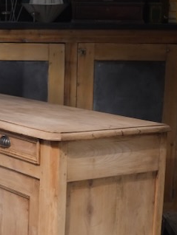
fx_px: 654
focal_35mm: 96
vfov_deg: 20.1
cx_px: 40
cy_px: 200
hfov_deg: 15.3
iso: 3200
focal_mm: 35
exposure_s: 1/125
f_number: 5
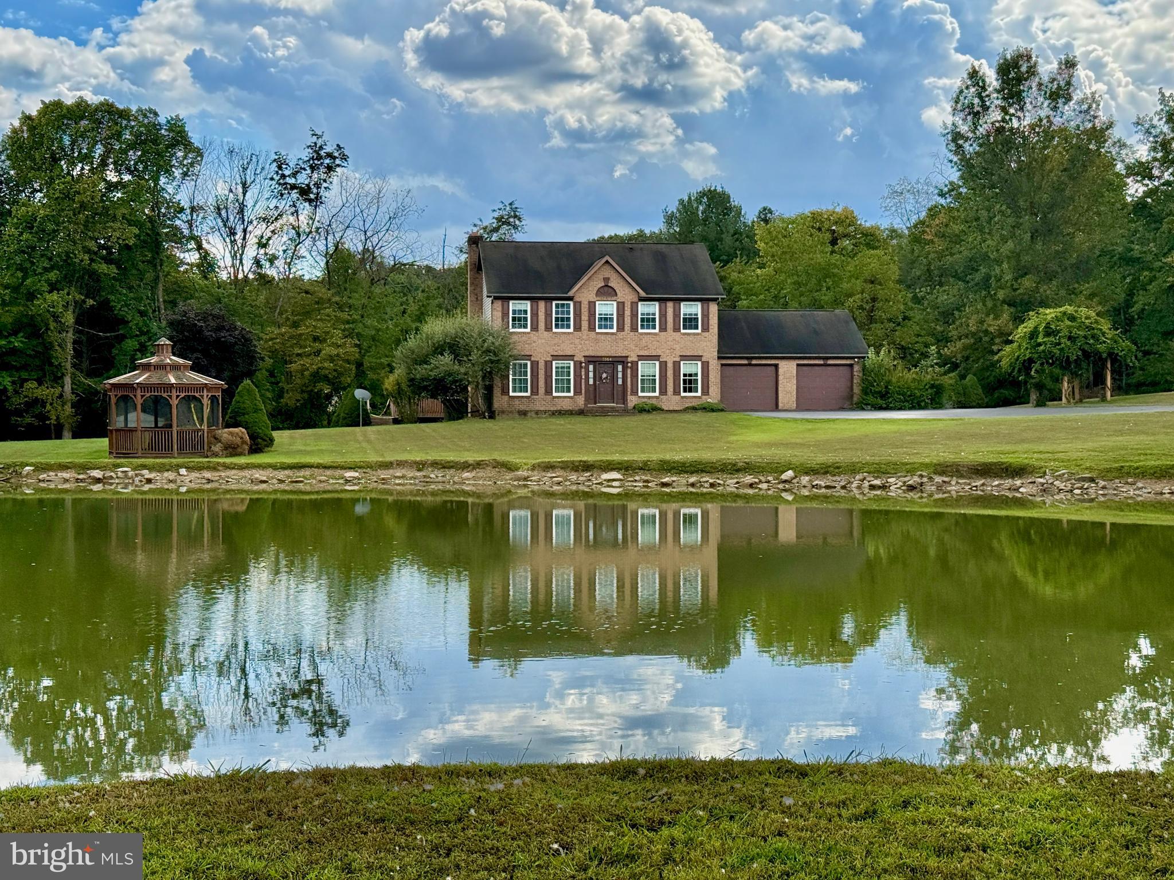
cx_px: 587
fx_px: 1628
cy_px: 440
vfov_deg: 30.3
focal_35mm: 48
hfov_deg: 39.7
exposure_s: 1/2976
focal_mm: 6.76
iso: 100
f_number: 1.78
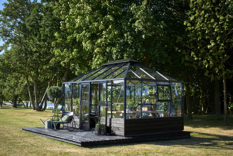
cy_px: 78
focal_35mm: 45
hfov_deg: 43.6
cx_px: 116
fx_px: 291
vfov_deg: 29.9
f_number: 9
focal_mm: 45
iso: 80
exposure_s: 1/125
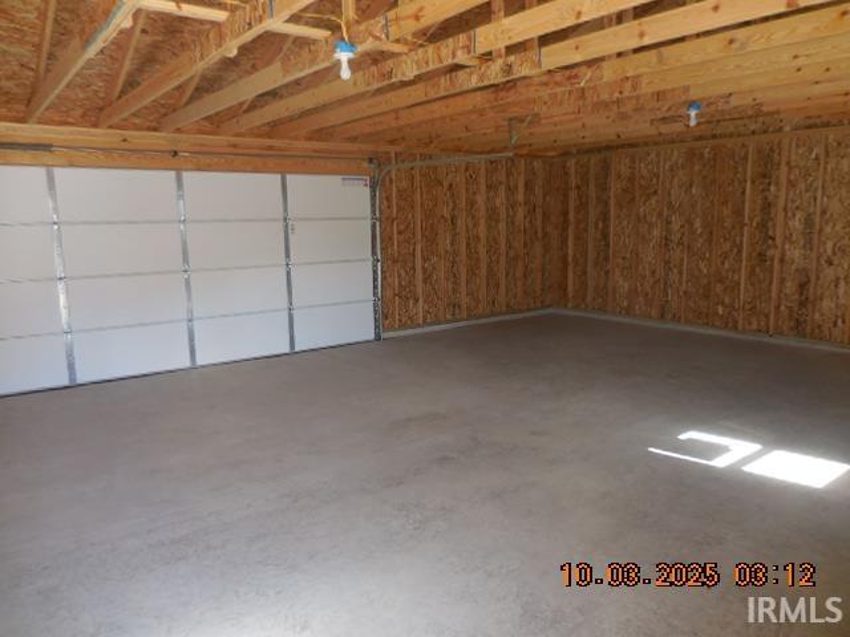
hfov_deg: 69.4
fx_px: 614
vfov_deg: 54.9
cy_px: 318
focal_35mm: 25
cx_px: 425
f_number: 3.3
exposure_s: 1/30
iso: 125
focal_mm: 4.5
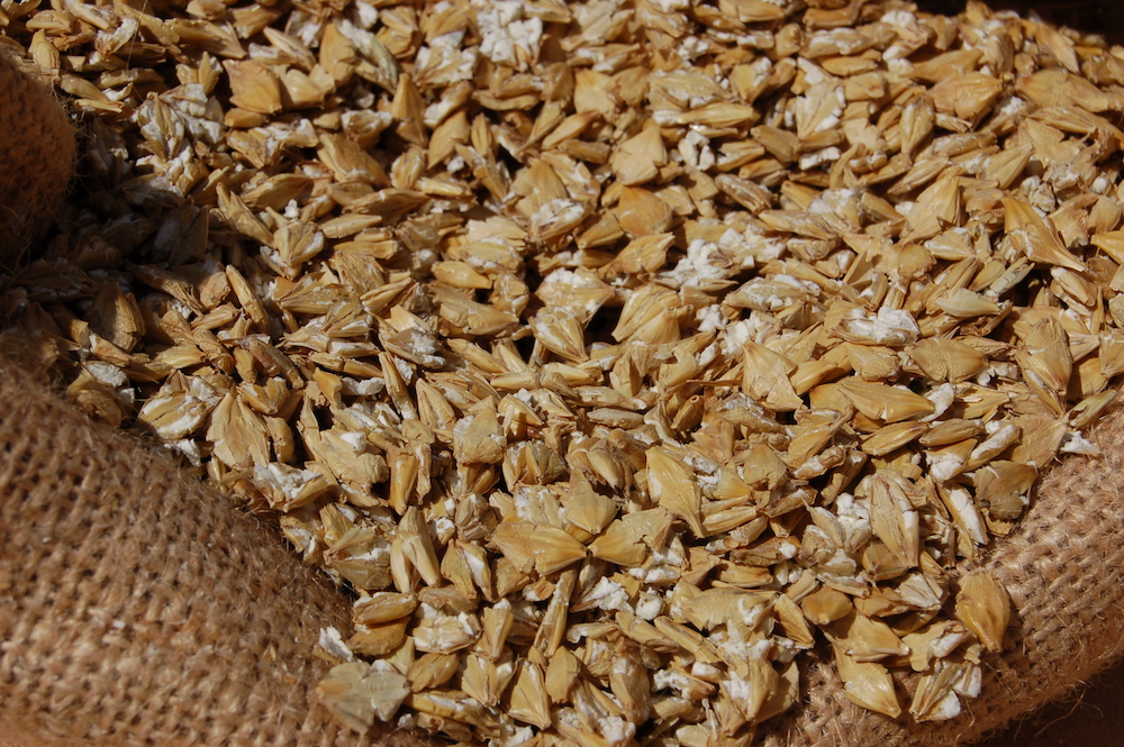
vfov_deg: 16.5
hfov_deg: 24.6
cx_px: 562
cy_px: 374
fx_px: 2574
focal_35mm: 82
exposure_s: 1/500
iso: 200
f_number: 11
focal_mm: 55
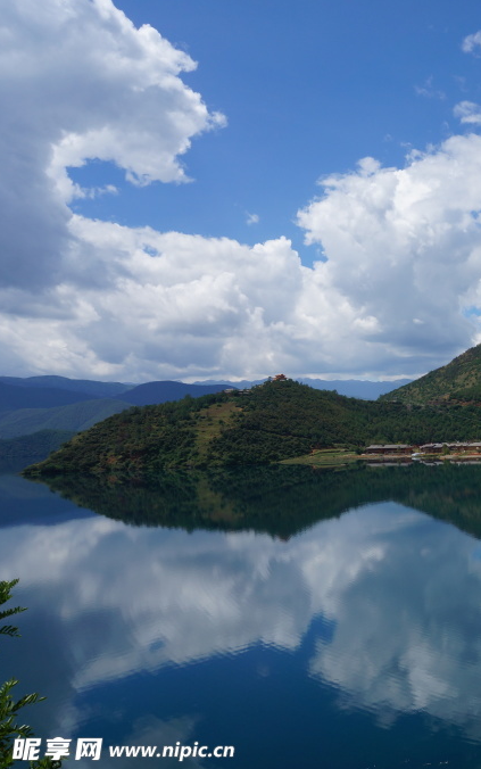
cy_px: 383
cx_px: 577
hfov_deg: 29.6
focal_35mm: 37
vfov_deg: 52.7
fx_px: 775
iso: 100
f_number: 13
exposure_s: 1/160
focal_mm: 16
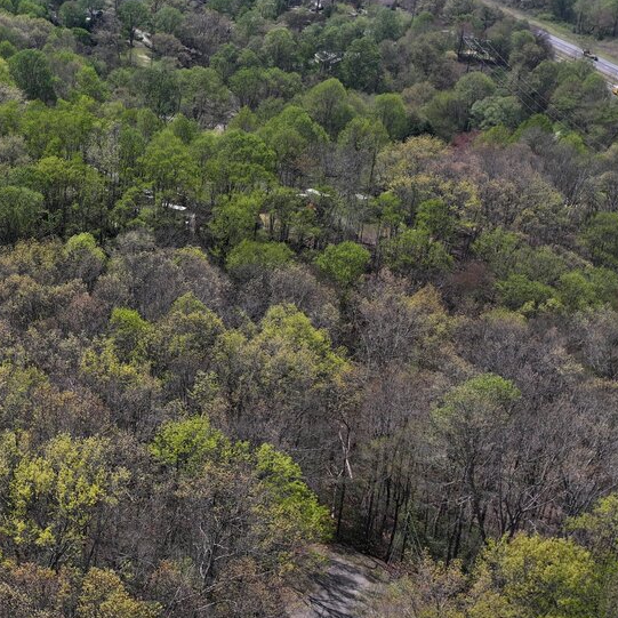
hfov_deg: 32.7
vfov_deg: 35.7
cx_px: -18
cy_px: 211
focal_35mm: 47
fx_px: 949
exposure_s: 1/2500
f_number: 2.8
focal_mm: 12.29
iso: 120
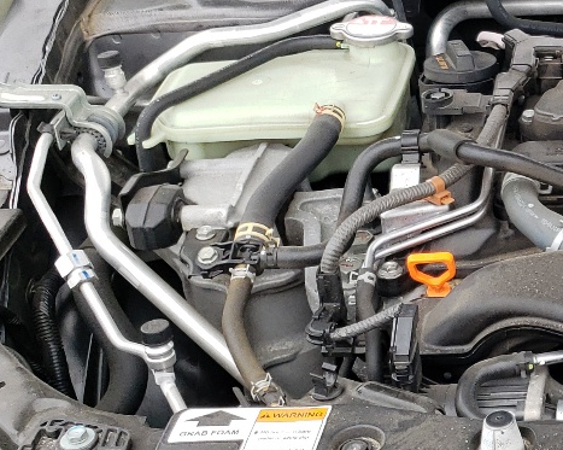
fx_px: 1449
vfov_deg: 17.5
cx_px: 890
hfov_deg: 18.8
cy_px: 94
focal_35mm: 87
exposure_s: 1/222
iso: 50
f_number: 1.5
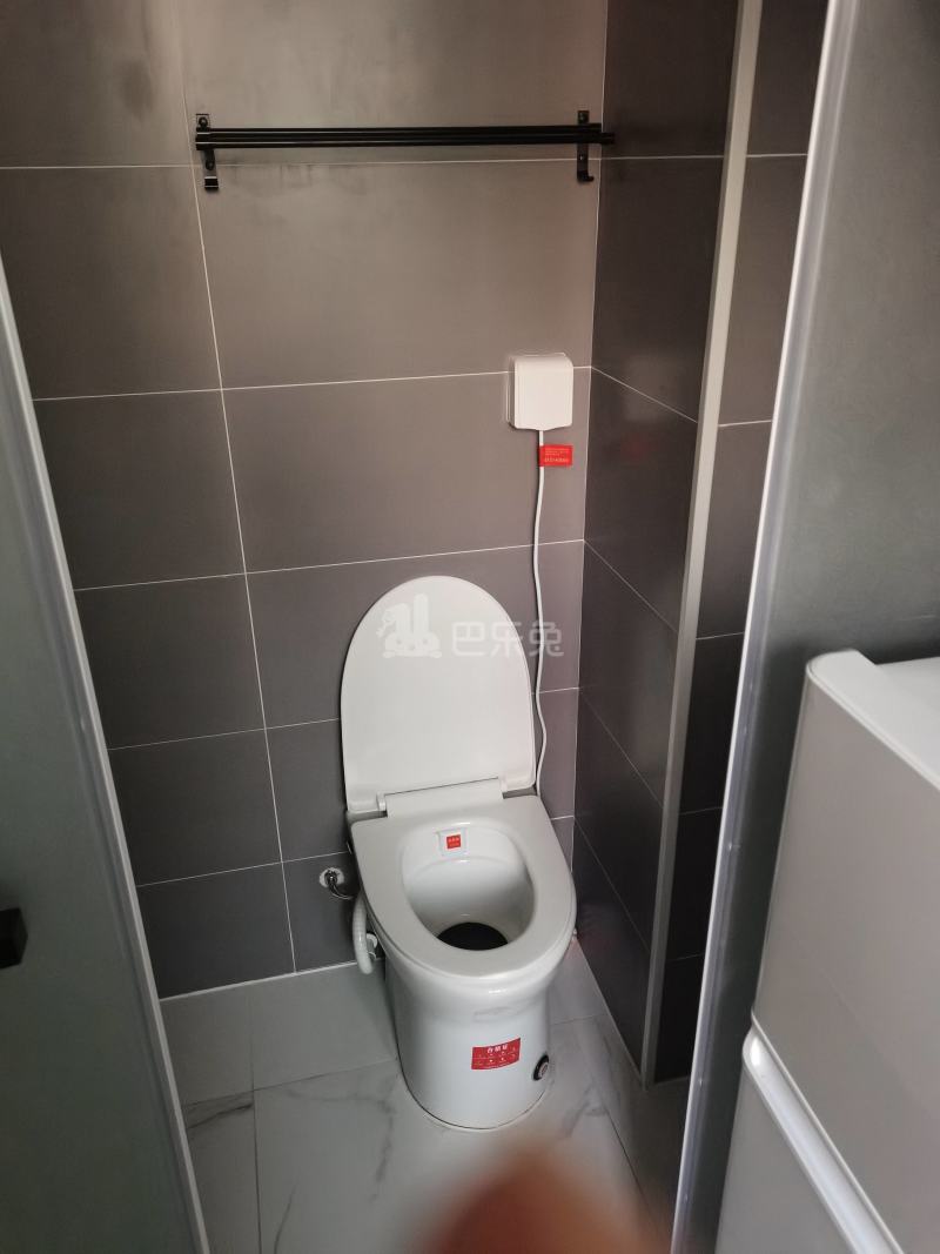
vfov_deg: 67.3
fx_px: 942
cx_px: 470
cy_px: 627
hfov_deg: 53.1
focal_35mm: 26
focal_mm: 5.58
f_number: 1.8
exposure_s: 1/18
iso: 1000
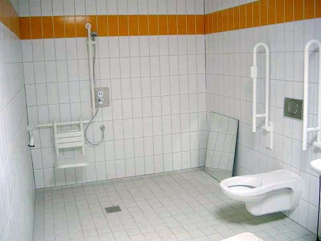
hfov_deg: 50.1
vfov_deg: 38.7
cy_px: 120
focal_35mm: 37
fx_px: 343
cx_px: 160
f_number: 2.6
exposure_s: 1/50
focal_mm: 7.6
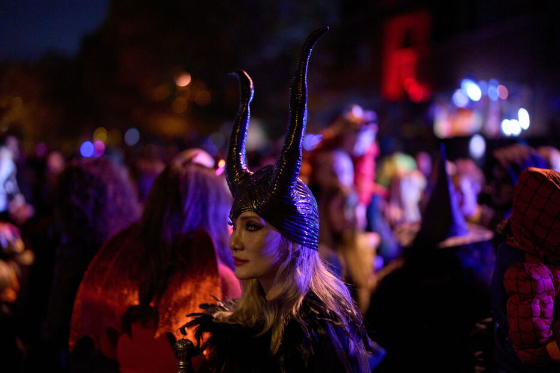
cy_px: 186
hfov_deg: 39.6
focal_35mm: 50
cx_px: 280
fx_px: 778
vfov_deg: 27.0
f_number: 1.2
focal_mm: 50
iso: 8000
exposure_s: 1/320
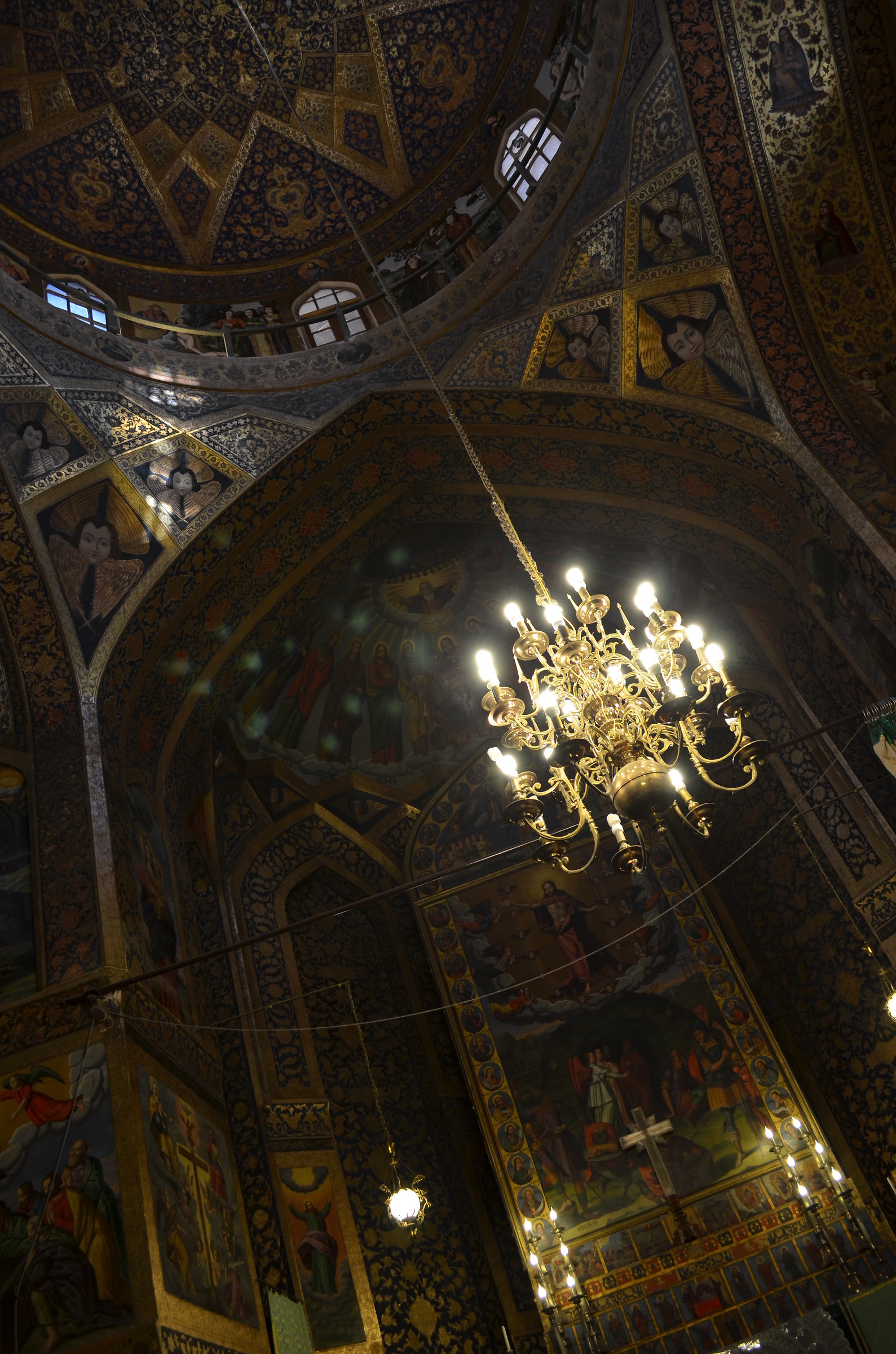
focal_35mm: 27
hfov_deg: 47.7
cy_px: 677
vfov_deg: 67.5
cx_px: 448
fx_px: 1013
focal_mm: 18
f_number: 5
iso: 250
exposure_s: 1/20
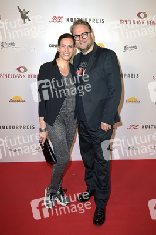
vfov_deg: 54.5
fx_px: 228
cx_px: 78
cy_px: 118
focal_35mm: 35
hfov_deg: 37.8
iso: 640
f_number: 5.6
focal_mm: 35
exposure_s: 1/160
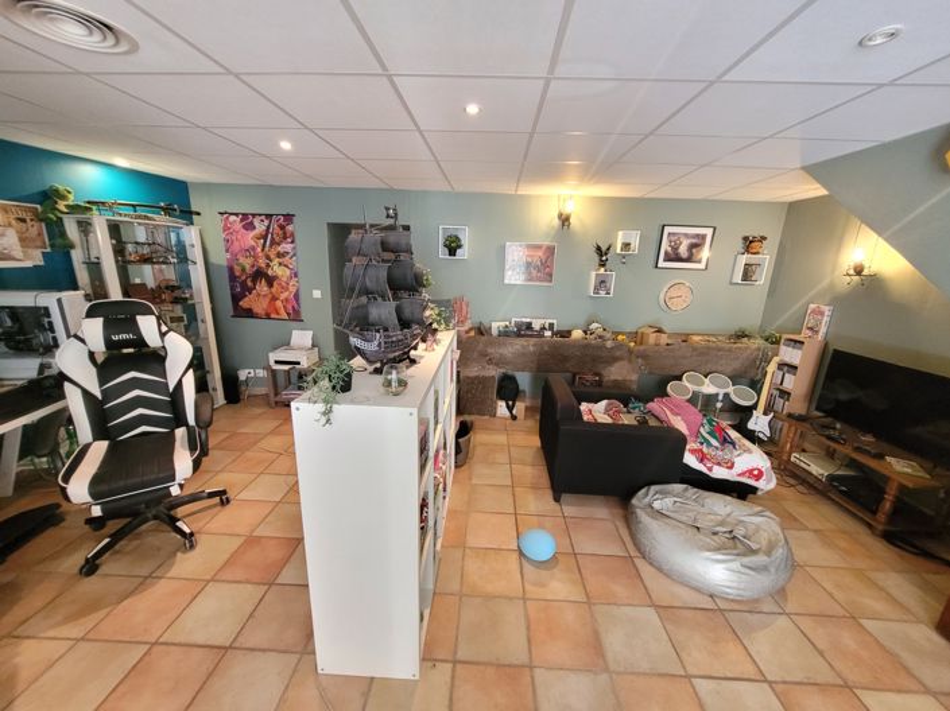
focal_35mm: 13
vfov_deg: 89.9
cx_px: 475
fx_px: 357
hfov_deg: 106.2
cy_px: 356
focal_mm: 1.74
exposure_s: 1/33
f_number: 2.2
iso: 400
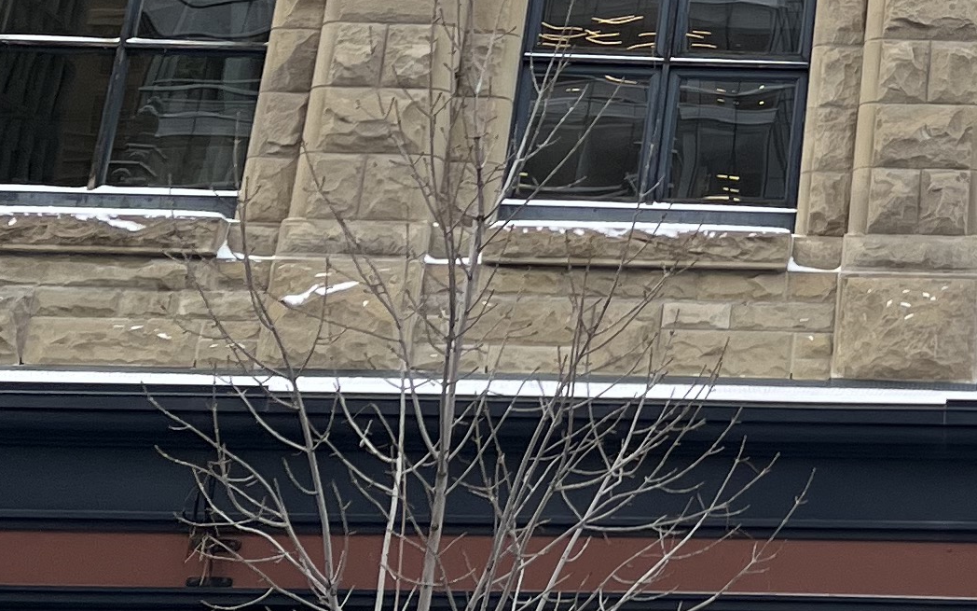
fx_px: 2822
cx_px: 1285
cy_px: -474
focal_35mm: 106
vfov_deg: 11.5
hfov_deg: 18.3
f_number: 1.6
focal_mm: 5.1
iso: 50
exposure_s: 1/299
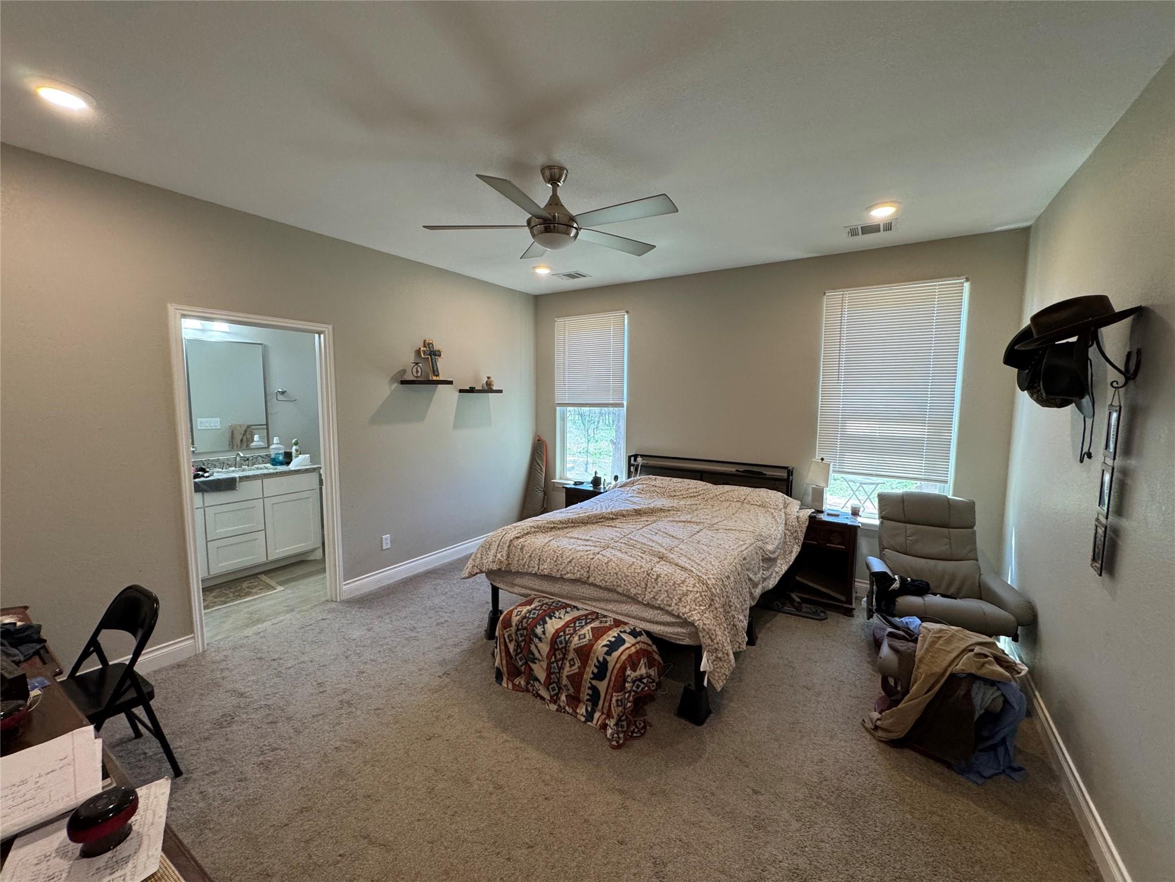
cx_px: 588
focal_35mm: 14
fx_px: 475
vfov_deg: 85.7
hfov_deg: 102.1
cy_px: 441
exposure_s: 1/120
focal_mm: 2.22
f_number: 2.2
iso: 200
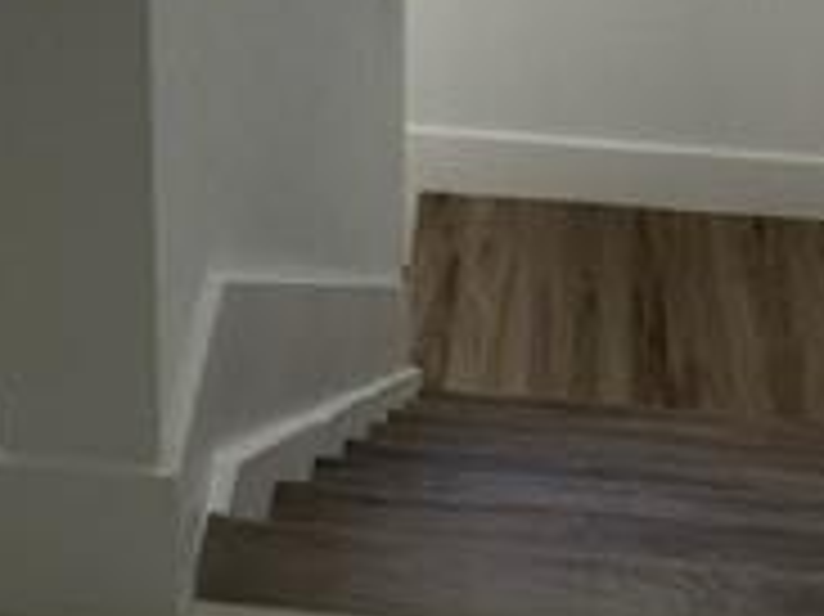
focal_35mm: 84
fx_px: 1998
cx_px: 351
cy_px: -634
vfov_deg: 14.4
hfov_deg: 23.3
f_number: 1.78
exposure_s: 1/538
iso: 80
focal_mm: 6.86
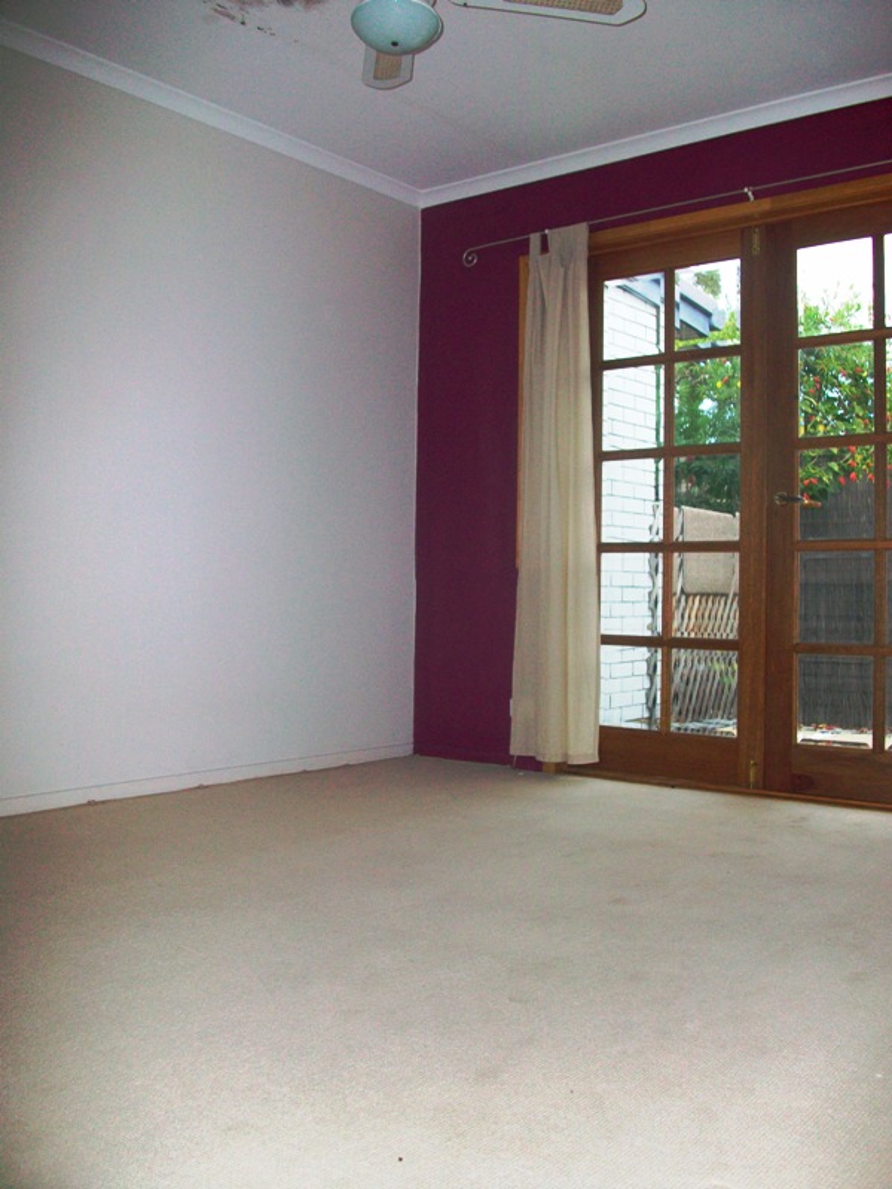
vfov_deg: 56.8
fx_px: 1099
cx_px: 446
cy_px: 594
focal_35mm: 32
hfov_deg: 44.2
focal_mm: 5.7
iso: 120
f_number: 2.8
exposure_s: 1/60
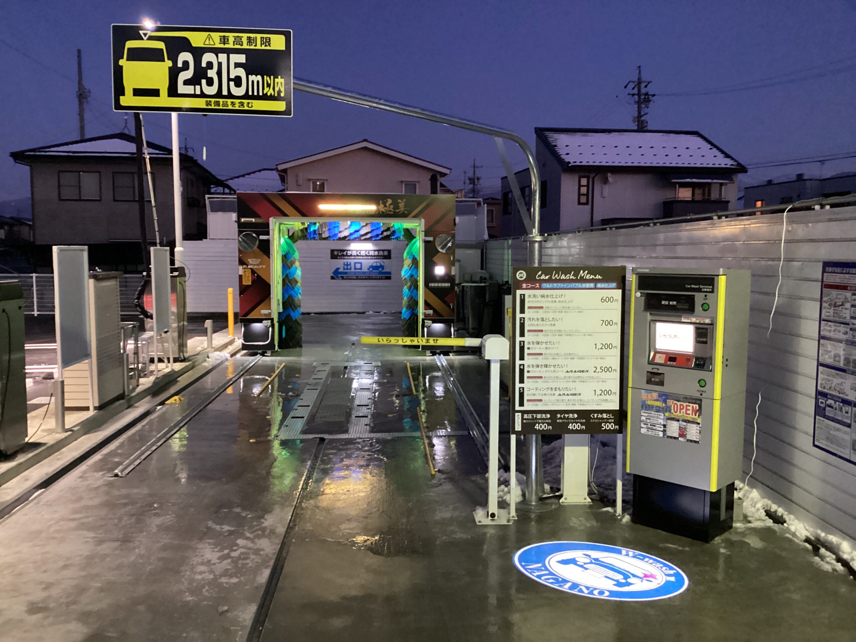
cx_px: 428
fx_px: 767
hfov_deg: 58.4
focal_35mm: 31
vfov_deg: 45.4
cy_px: 321
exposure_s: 1/24
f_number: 2.4
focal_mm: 3.3
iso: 640
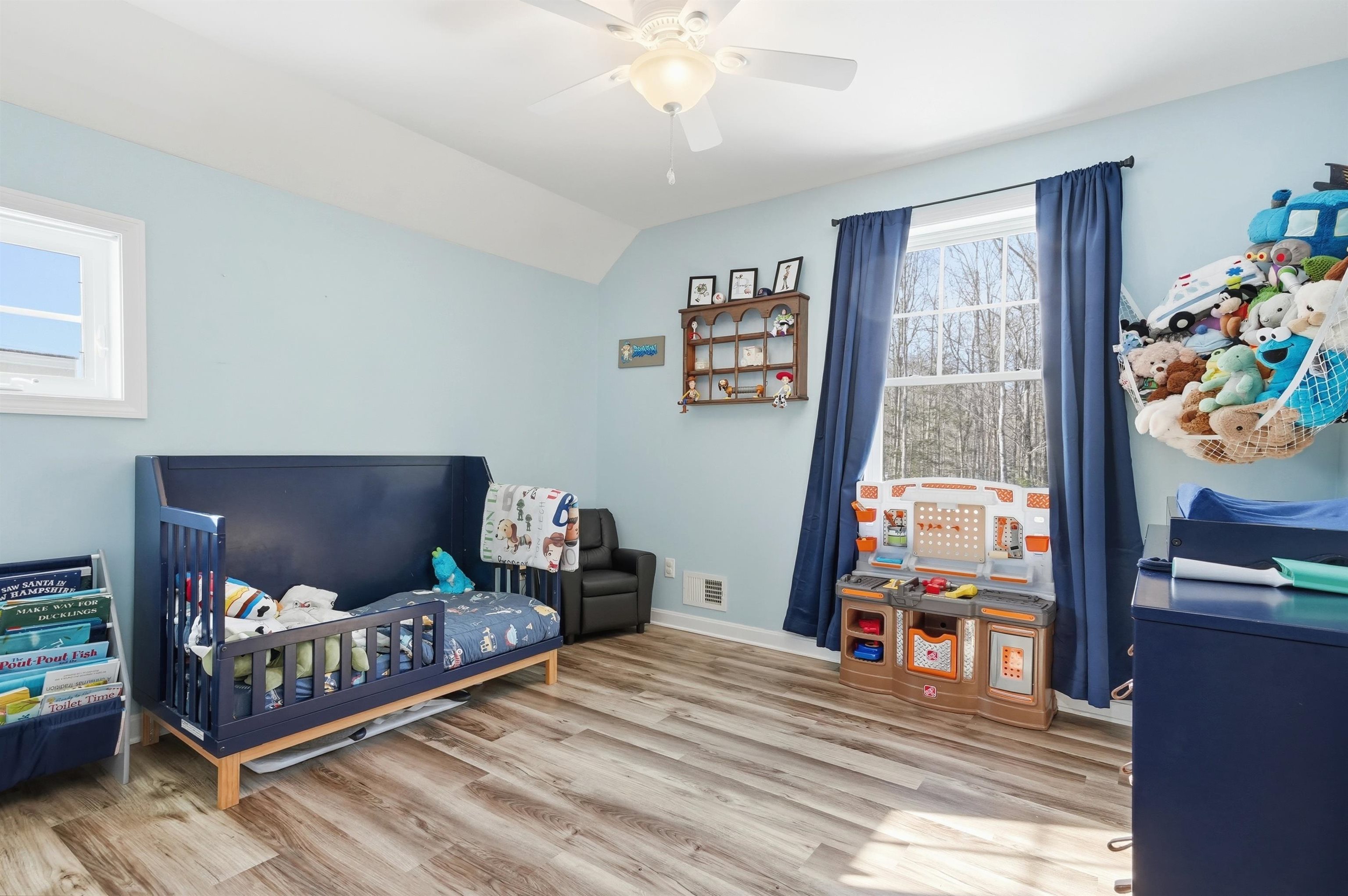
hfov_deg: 95.0
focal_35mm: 16
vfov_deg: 71.9
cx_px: 674
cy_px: 448
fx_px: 617
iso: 800
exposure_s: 1/200
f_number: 7.1
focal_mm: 11
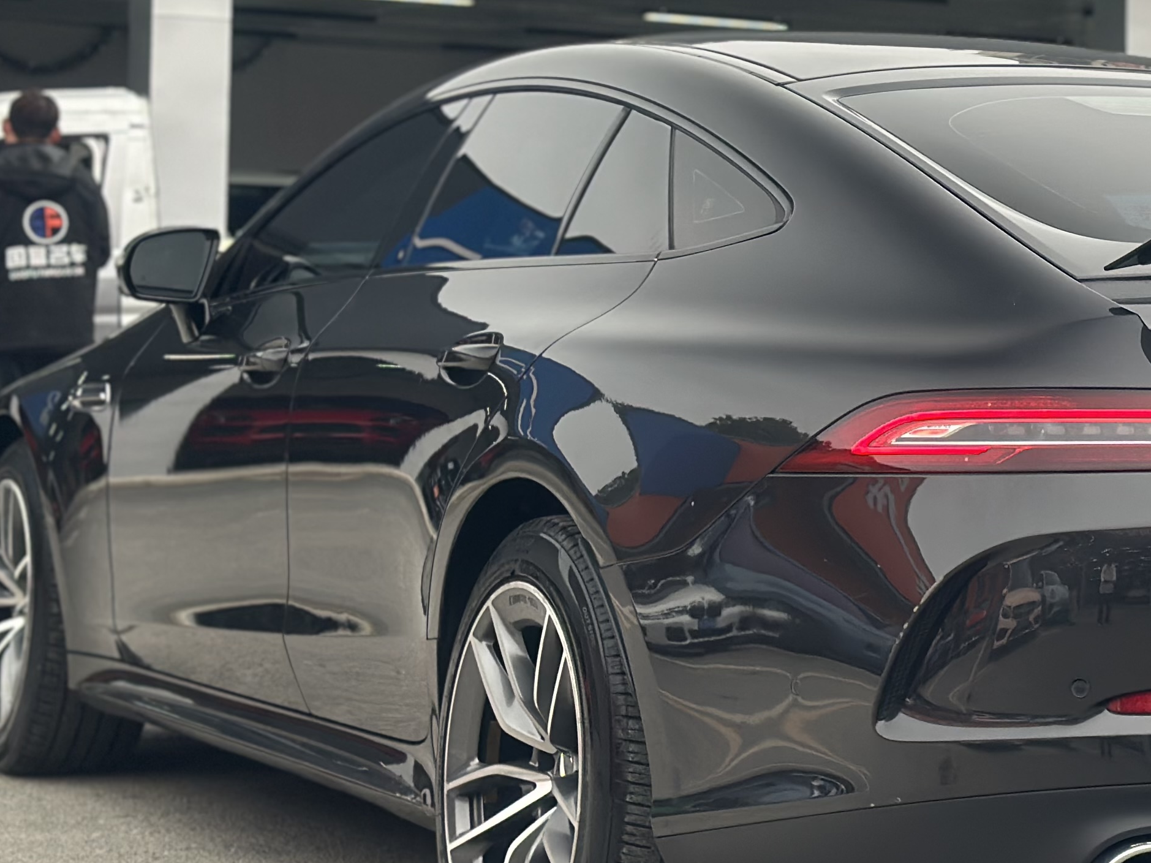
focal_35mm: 103
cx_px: 988
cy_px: 230
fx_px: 3425
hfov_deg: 18.8
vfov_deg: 14.3
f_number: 1.78
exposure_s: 1/226
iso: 80
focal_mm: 6.86
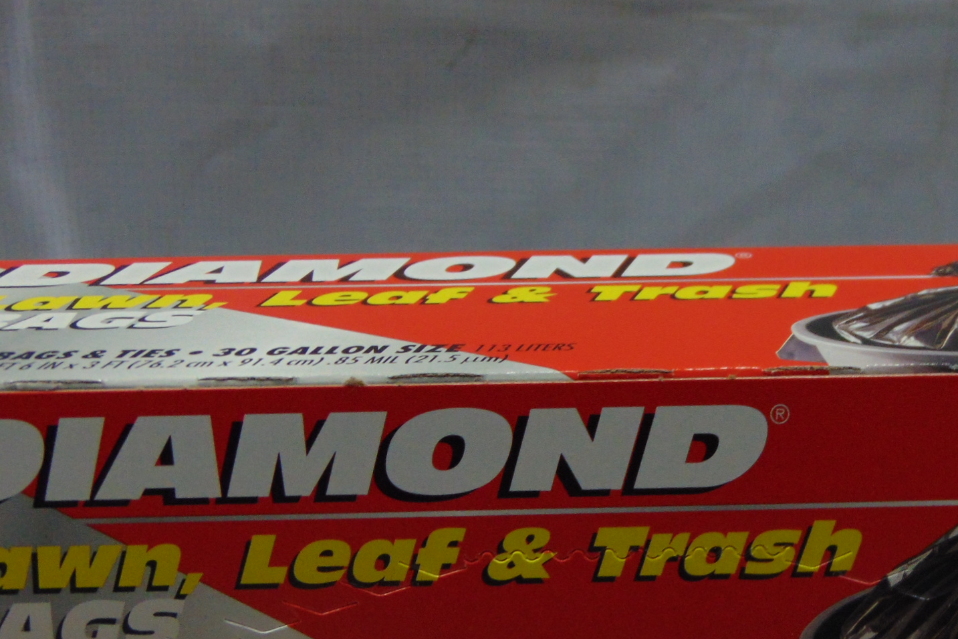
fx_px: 2102
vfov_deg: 17.2
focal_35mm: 79
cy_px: 420
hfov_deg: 25.6
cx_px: 621
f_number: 3.3
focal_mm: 7.6
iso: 160
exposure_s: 1/30
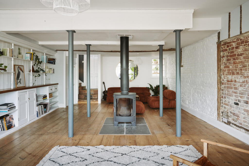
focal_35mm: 24
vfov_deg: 53.1
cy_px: 83
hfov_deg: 73.7
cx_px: 124
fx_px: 166
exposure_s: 1/25
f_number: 8
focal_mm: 24
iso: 320
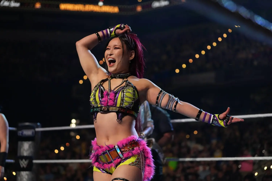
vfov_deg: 19.4
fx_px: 529
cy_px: 90
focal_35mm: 70
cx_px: 136
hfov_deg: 28.9
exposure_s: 1/1000
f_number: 2.8
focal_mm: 70
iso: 4000
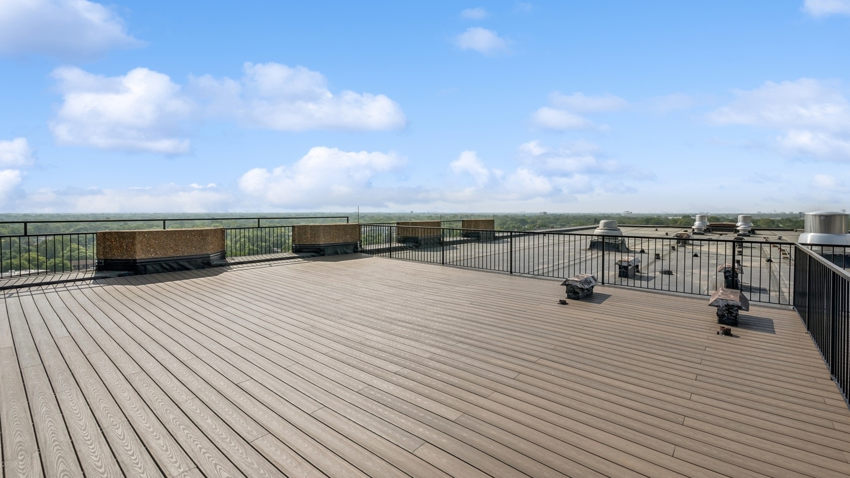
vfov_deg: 65.2
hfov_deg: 97.5
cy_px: 216
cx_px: 430
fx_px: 373
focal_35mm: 17
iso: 200
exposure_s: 1/1000
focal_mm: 15.5
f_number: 9
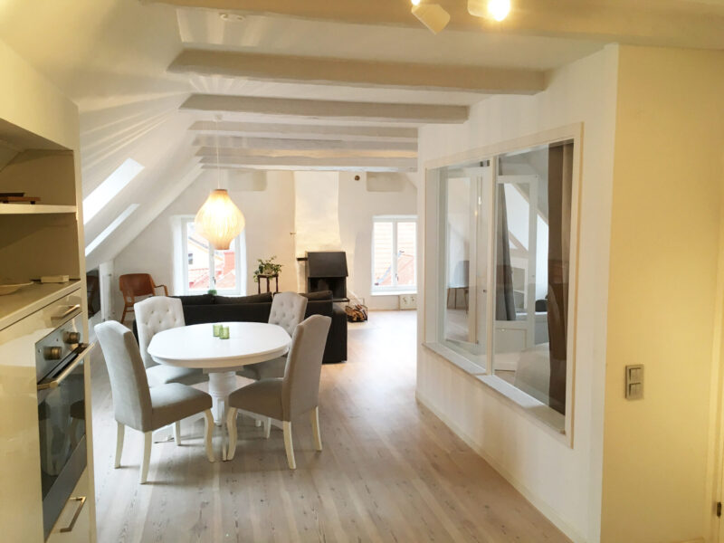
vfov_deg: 48.2
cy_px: 272
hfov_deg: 61.7
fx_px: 607
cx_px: 362
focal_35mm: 29
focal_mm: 4.15
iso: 80
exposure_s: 1/33
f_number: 2.2
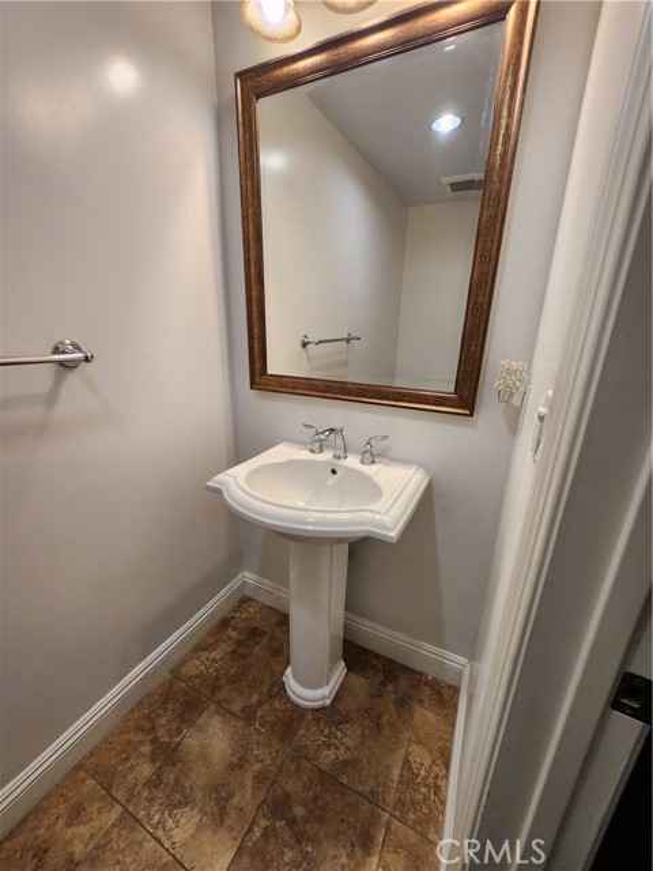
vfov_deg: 106.2
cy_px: 436
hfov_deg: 89.9
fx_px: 327
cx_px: 326
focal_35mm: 13
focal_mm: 1.74
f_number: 2.2
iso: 100
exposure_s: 1/60
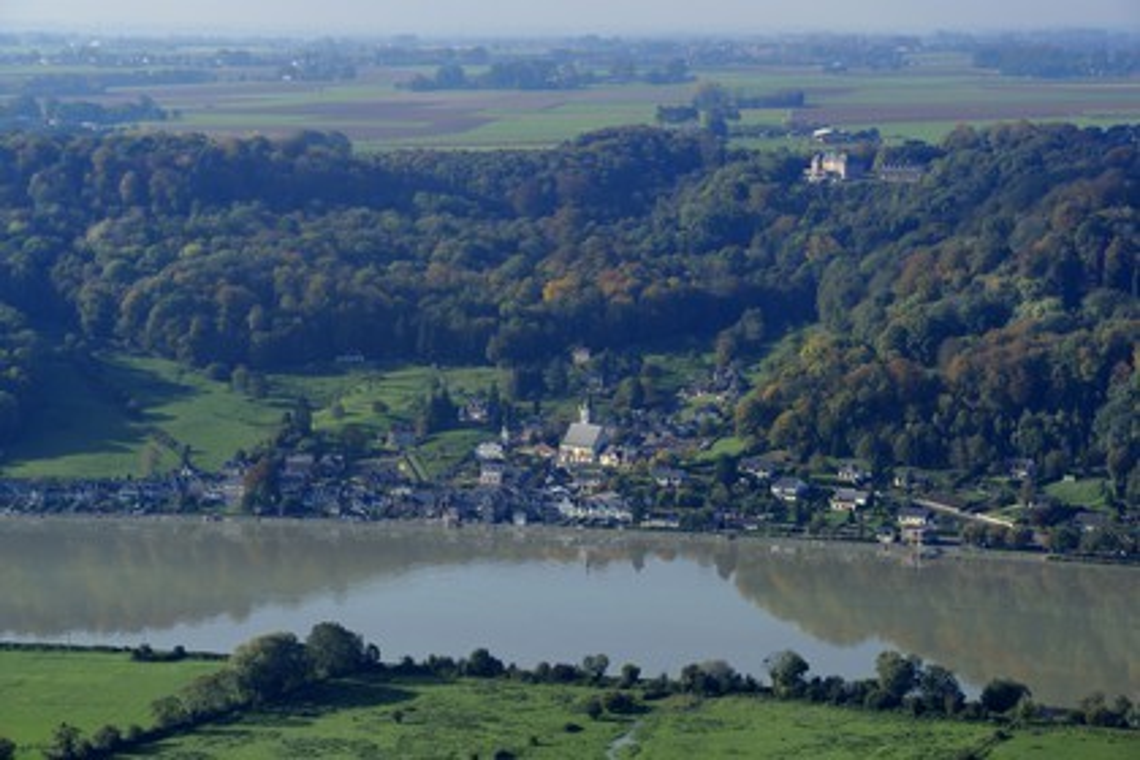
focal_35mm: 112
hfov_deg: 18.3
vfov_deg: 12.2
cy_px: 380
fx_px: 3546
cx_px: 570
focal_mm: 112
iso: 400
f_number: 8
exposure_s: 1/800
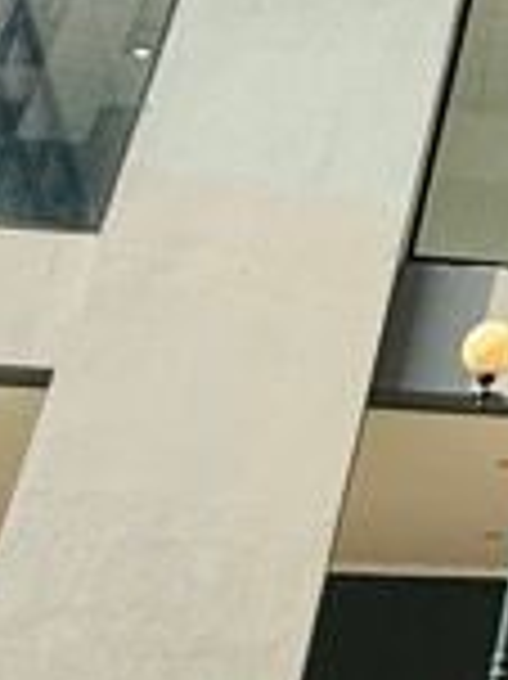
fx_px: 1862
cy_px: -338
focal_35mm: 95
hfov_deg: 12.4
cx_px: 1205
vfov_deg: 18.4
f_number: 2.2
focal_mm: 2.22
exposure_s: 1/619
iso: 50
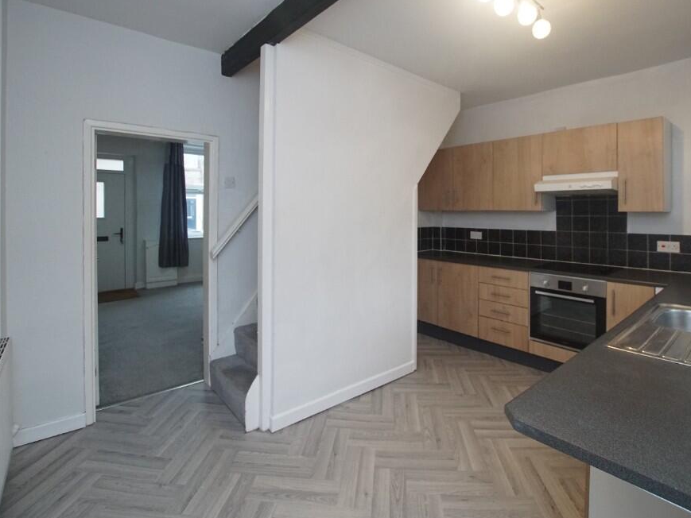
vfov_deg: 74.7
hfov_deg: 90.9
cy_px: 255
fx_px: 339
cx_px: 366
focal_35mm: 17
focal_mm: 10
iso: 1600
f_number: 4
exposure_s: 1/160
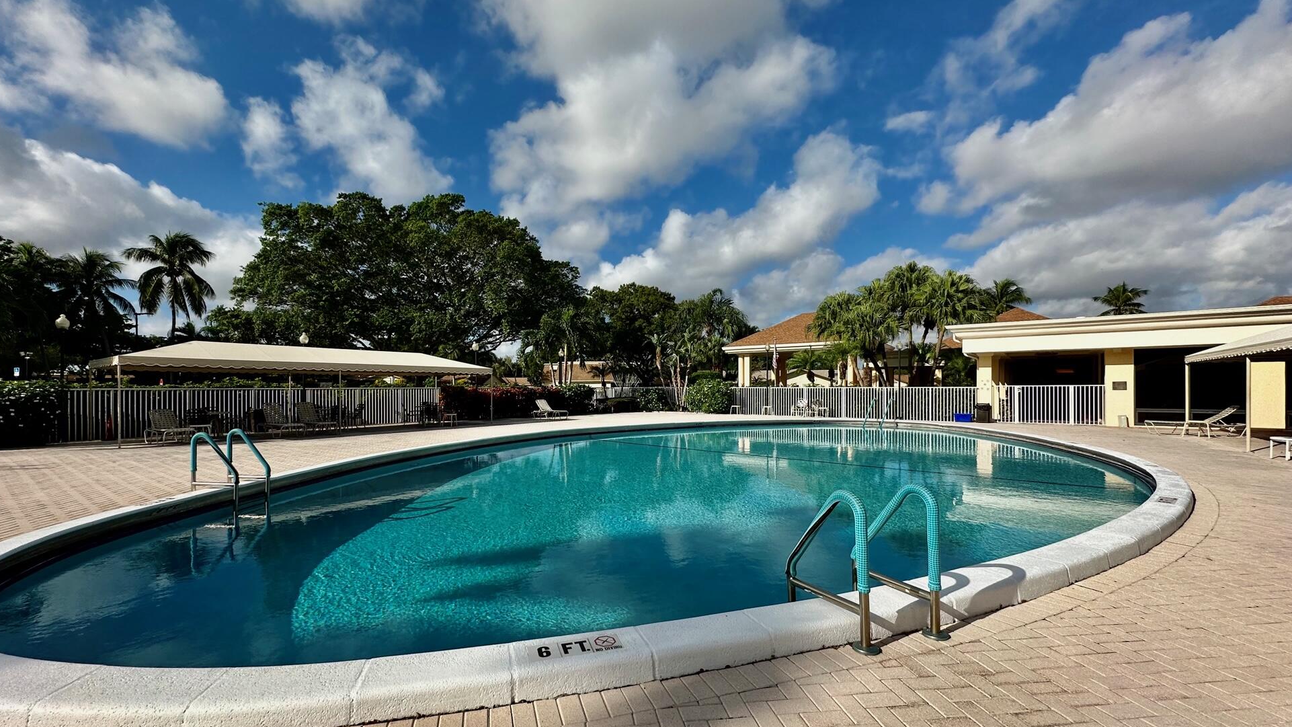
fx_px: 548
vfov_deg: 67.0
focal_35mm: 16
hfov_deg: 99.3
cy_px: 389
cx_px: 618
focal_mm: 2.22
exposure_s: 1/2398
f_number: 2.2
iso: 50
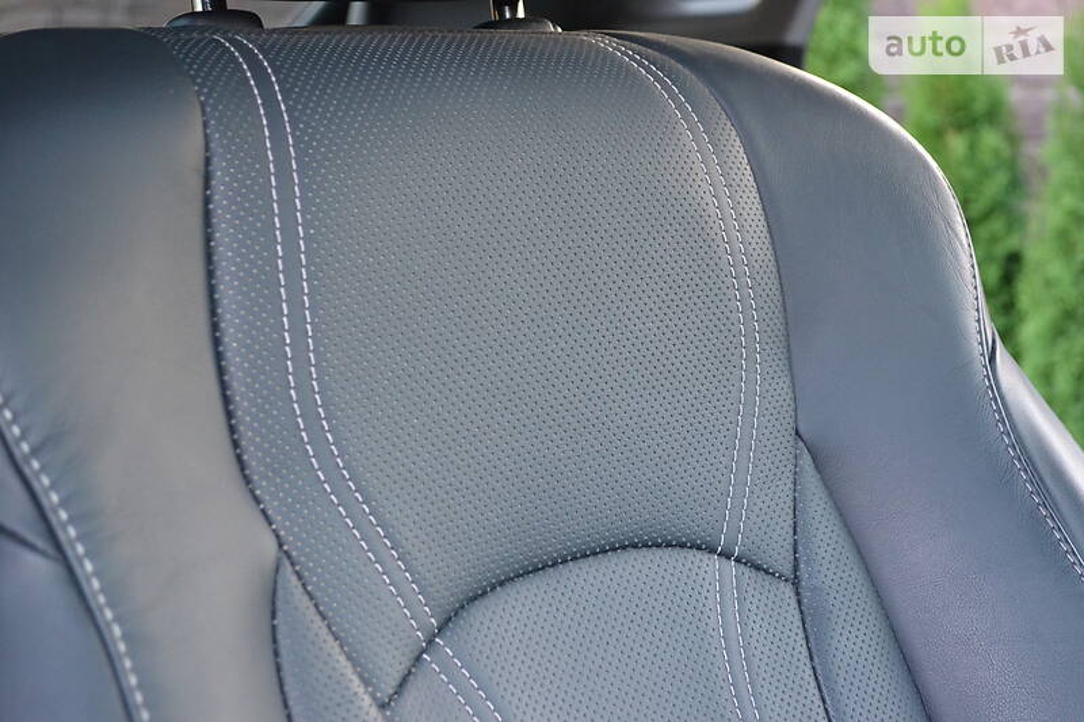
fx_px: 1806
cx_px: 542
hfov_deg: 33.4
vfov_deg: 22.6
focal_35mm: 60
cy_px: 361
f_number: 5.3
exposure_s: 1/60
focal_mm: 40
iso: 1800
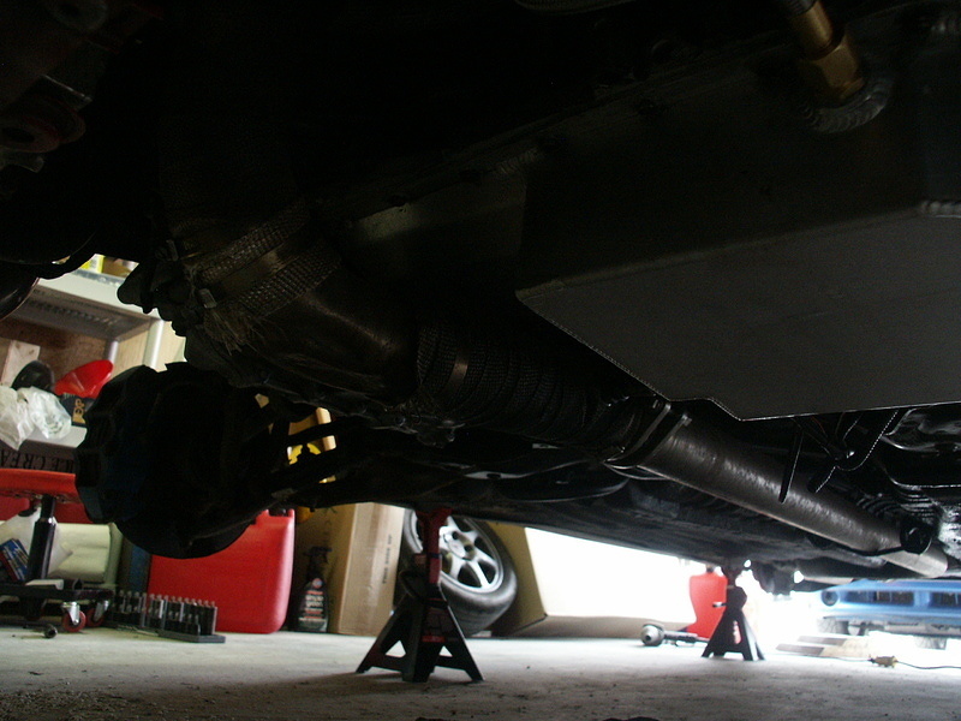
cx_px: 480
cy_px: 360
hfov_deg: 61.7
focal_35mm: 29
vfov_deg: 48.2
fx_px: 805
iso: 200
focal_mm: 7.65
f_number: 2.8
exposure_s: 1/30
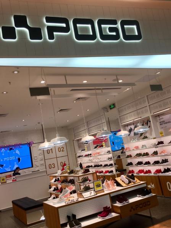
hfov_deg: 48.2
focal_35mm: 29
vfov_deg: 61.6
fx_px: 191
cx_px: 86
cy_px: 114
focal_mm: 4.15
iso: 32
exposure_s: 1/100
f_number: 2.2
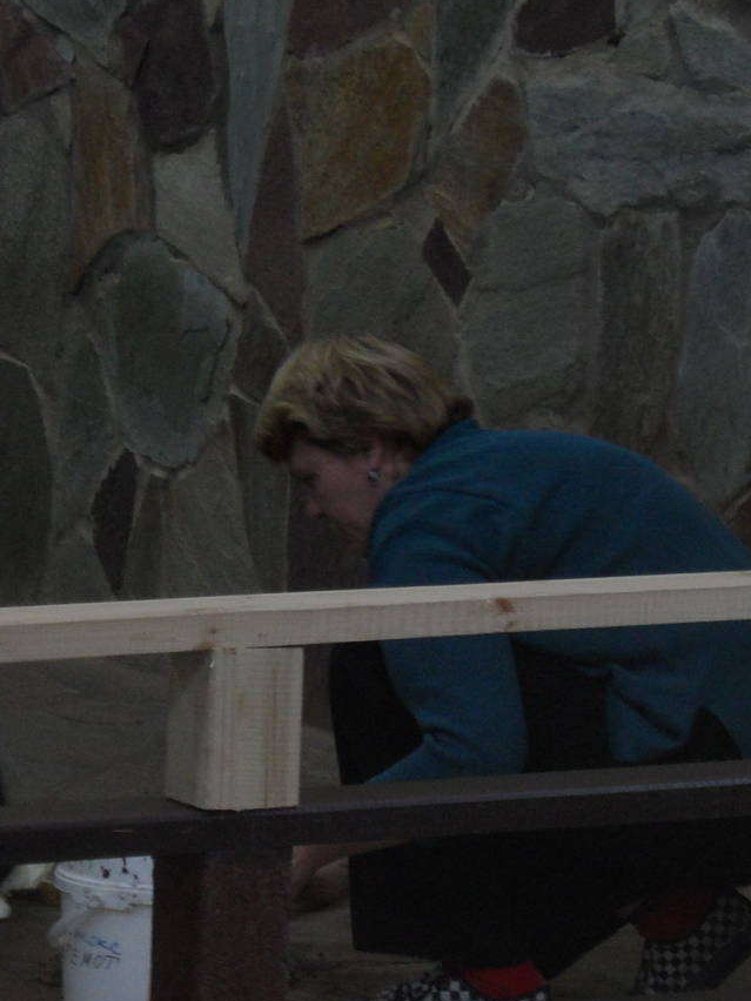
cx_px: -66
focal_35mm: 338
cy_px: 679
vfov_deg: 5.9
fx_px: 9777
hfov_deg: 4.4
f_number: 4.4
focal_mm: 29.7
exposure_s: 1/15
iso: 200
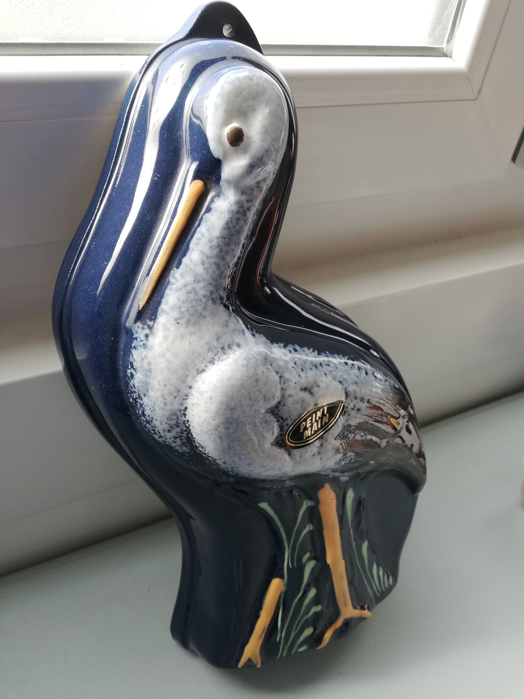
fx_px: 525
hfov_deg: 53.1
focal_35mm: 26
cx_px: 262
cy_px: 350
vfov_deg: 67.3
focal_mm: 3.81
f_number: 2.2
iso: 50
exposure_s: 1/100
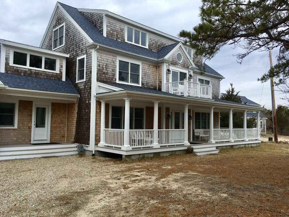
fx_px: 242
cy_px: 108
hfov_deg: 61.7
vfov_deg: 48.2
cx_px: 144
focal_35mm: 29
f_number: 2.2
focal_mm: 4.15
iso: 25
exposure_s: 1/793
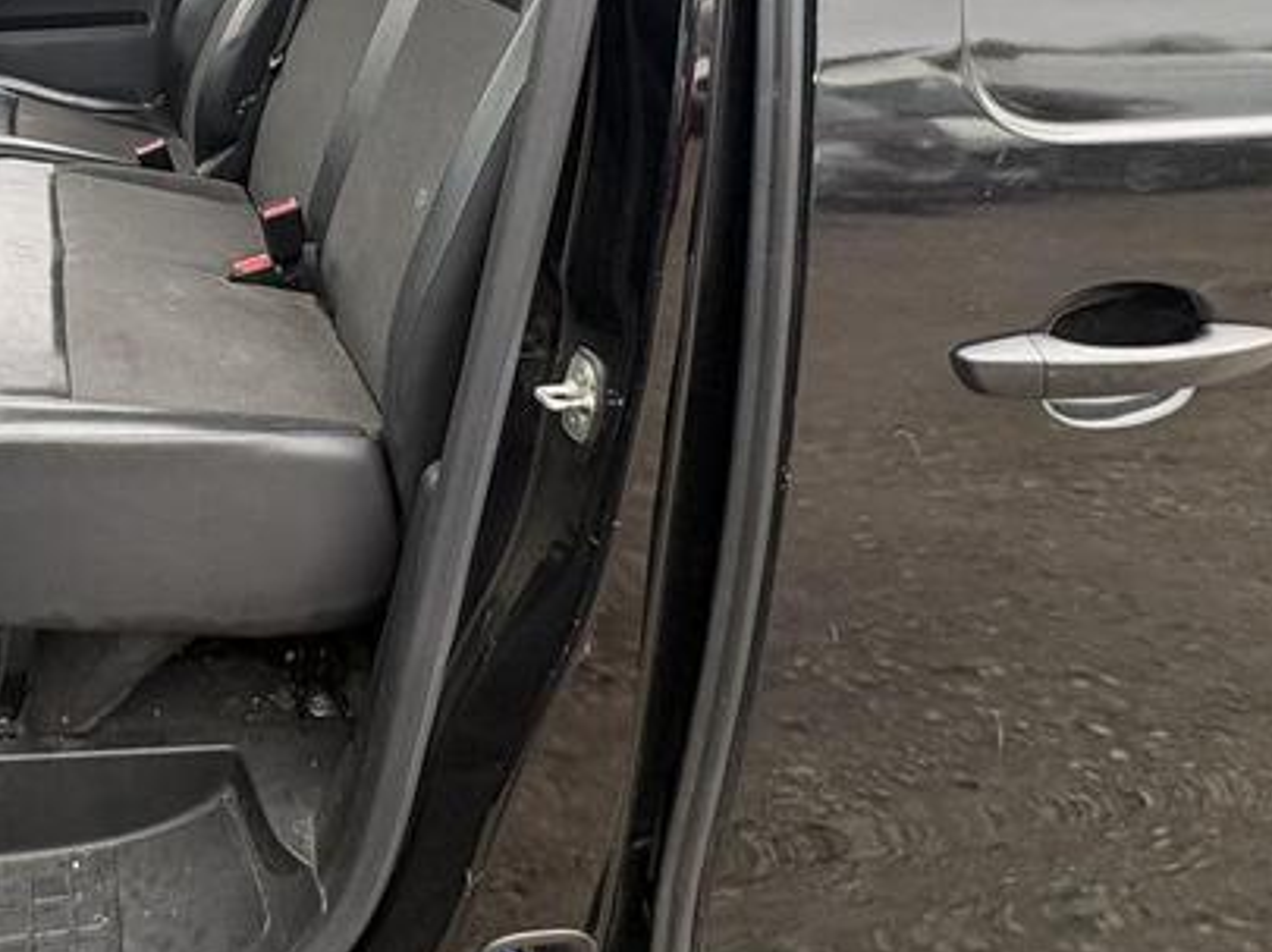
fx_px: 1138
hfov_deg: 52.0
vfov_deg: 41.6
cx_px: 144
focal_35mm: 31
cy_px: 88
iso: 125
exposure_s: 1/102
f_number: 2.2
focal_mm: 2.22
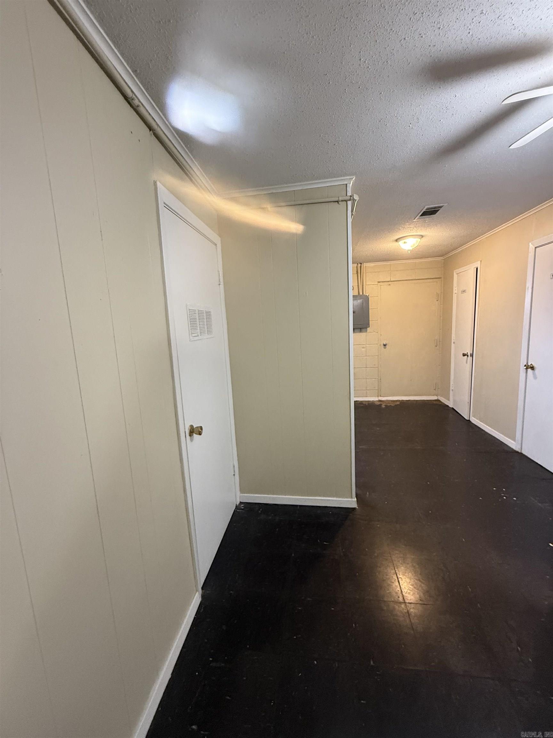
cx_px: 276
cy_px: 369
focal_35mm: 14
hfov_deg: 85.7
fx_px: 298
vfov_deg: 102.1
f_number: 2.2
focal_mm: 2.22
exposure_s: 1/60
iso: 400
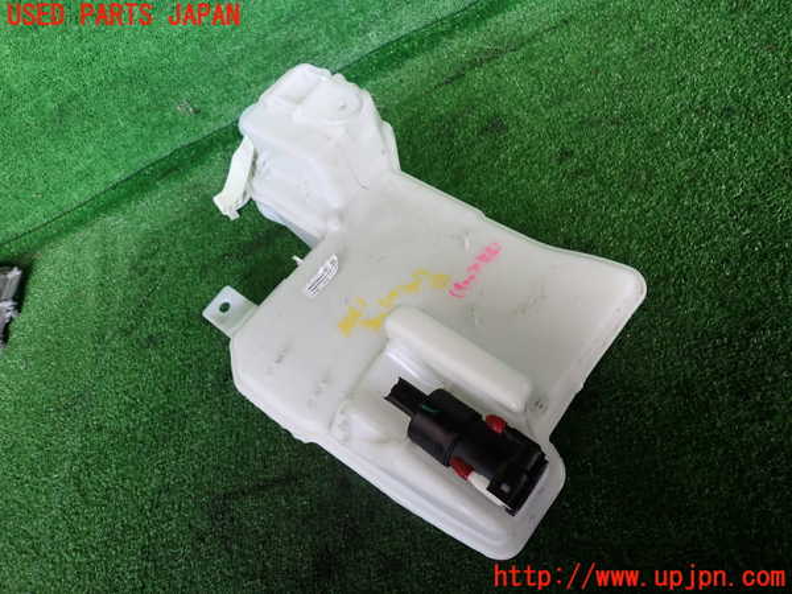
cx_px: 396
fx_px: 572
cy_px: 297
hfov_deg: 69.4
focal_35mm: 25
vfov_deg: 54.9
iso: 100
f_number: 2
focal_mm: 4.5
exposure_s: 1/100
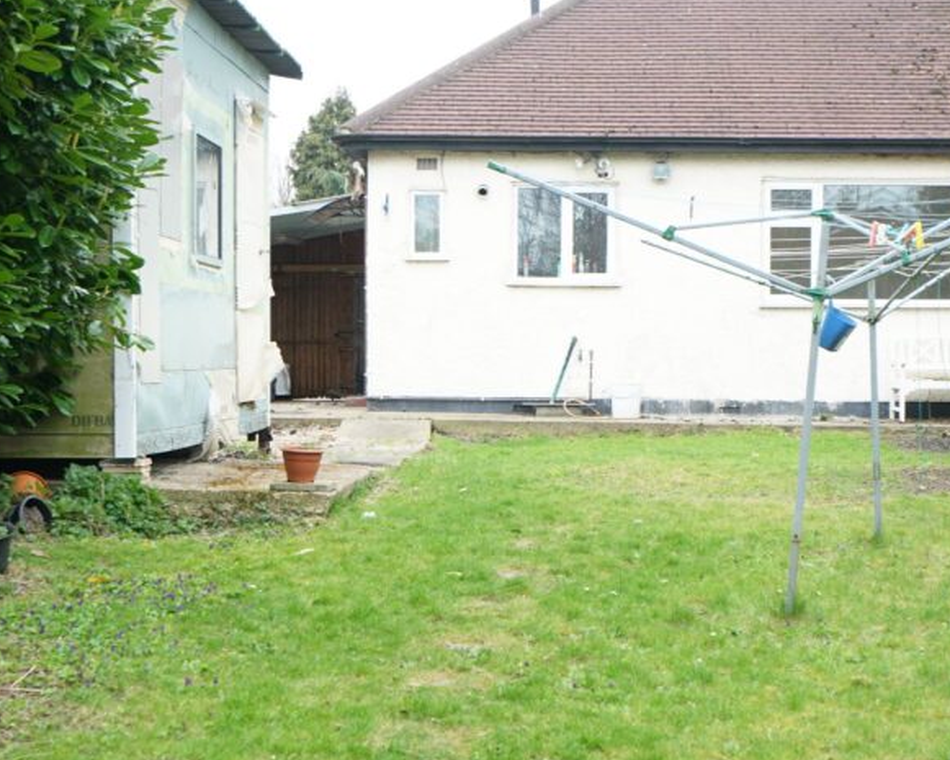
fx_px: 1744
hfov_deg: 30.5
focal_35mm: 62
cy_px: 400
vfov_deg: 24.6
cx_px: 510
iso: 400
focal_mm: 32
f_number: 4.5
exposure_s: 1/400
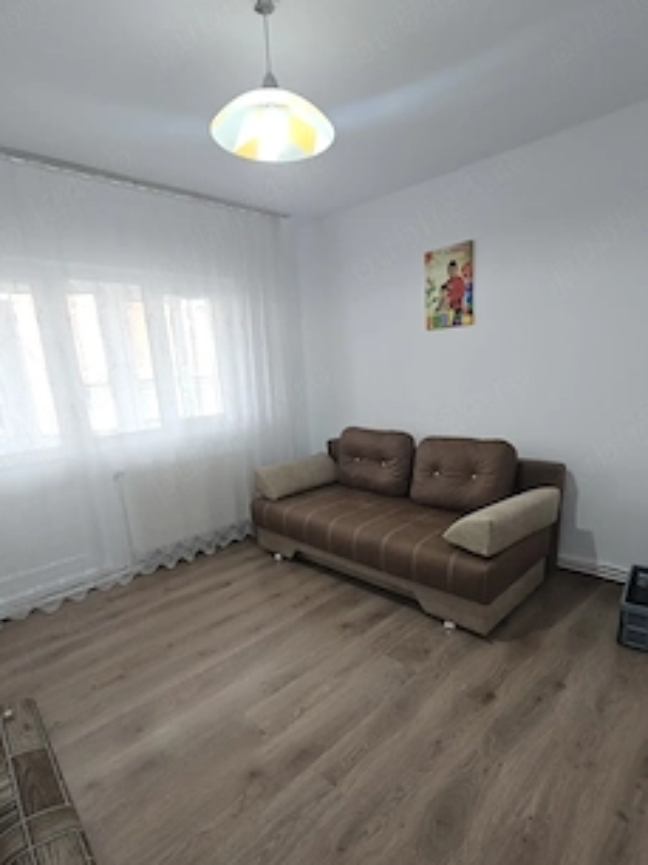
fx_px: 425
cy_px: 478
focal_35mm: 17
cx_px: 340
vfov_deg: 90.8
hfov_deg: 74.6
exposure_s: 1/50
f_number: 2.2
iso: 100
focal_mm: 2.2
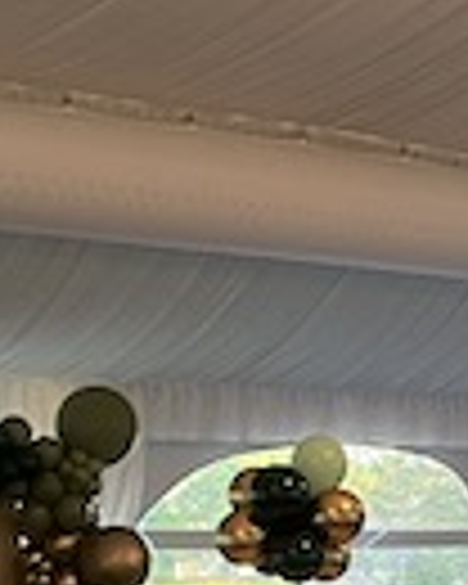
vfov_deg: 12.0
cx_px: 630
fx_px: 2701
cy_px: 796
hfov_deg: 9.7
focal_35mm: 156
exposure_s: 1/60
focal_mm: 5.1
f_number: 1.6
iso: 100
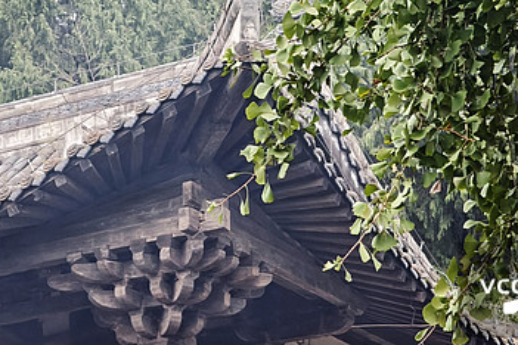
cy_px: 58
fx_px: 3410
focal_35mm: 237
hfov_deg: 8.7
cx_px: 196
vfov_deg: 5.8
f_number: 2.5
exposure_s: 1/50
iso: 200
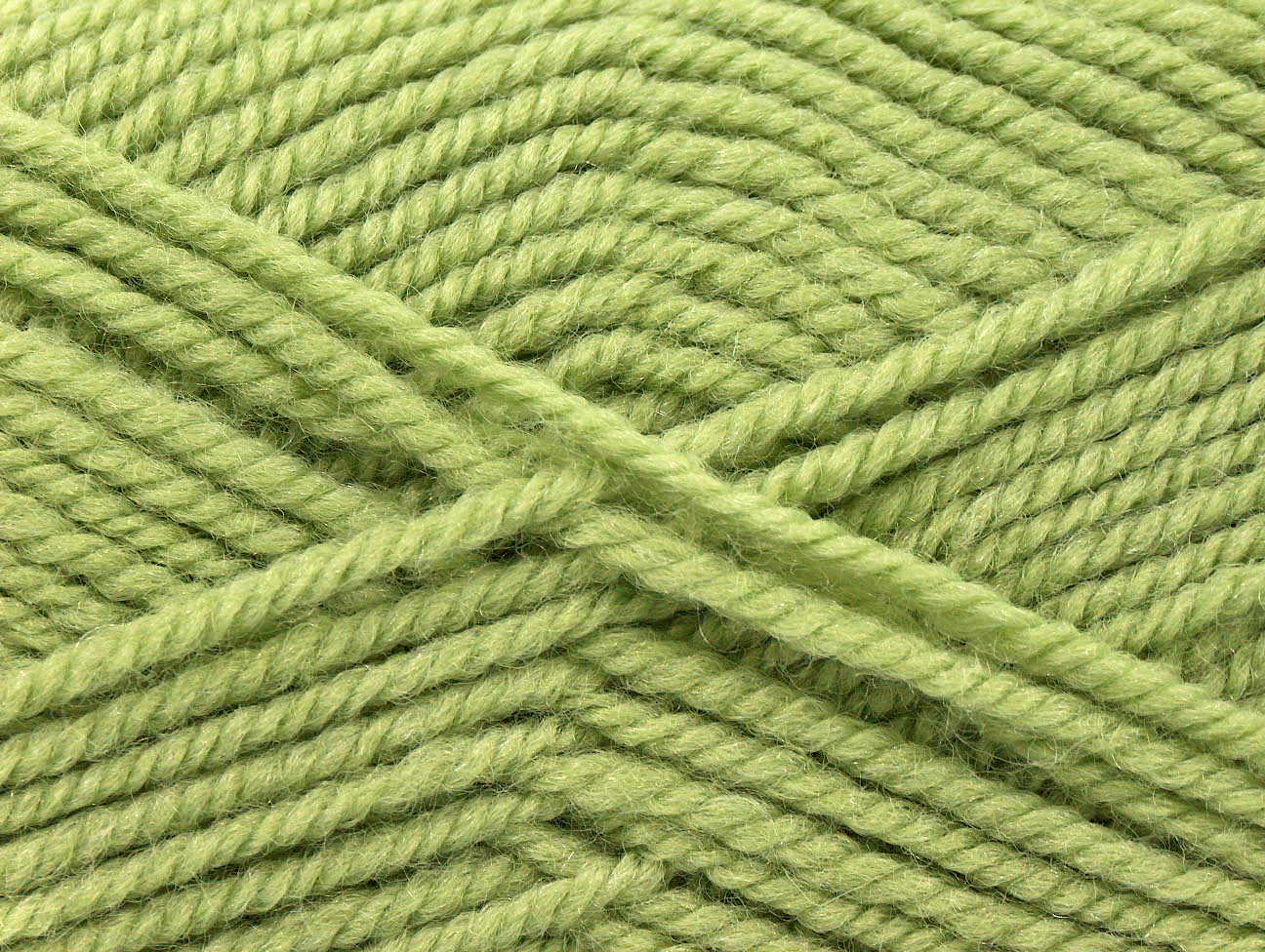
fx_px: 3623
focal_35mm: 99
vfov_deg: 15.0
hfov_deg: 19.8
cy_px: 476
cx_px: 632
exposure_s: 1/10.3
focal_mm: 20.29
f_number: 2.9
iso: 200
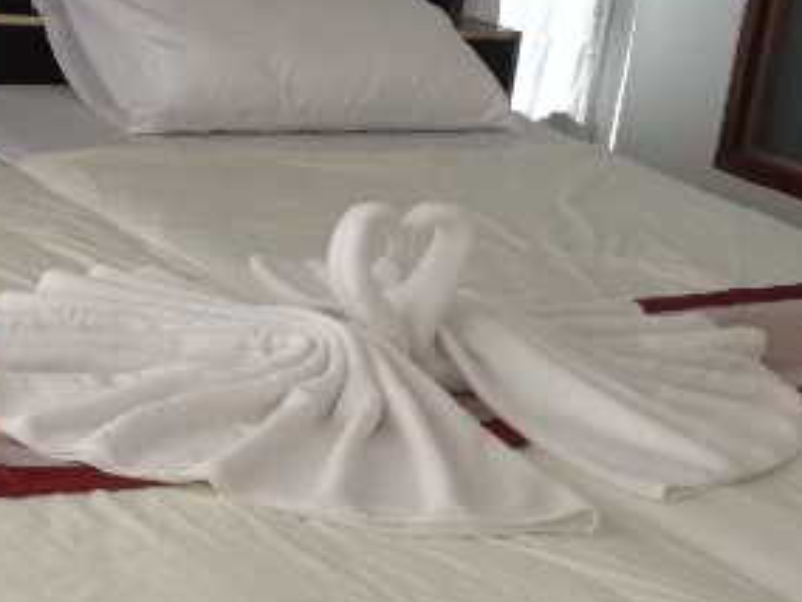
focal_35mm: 93
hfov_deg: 21.0
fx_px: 2155
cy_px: 178
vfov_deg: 15.8
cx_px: 232
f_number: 2.4
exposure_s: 1/60
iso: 64
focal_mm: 4.13
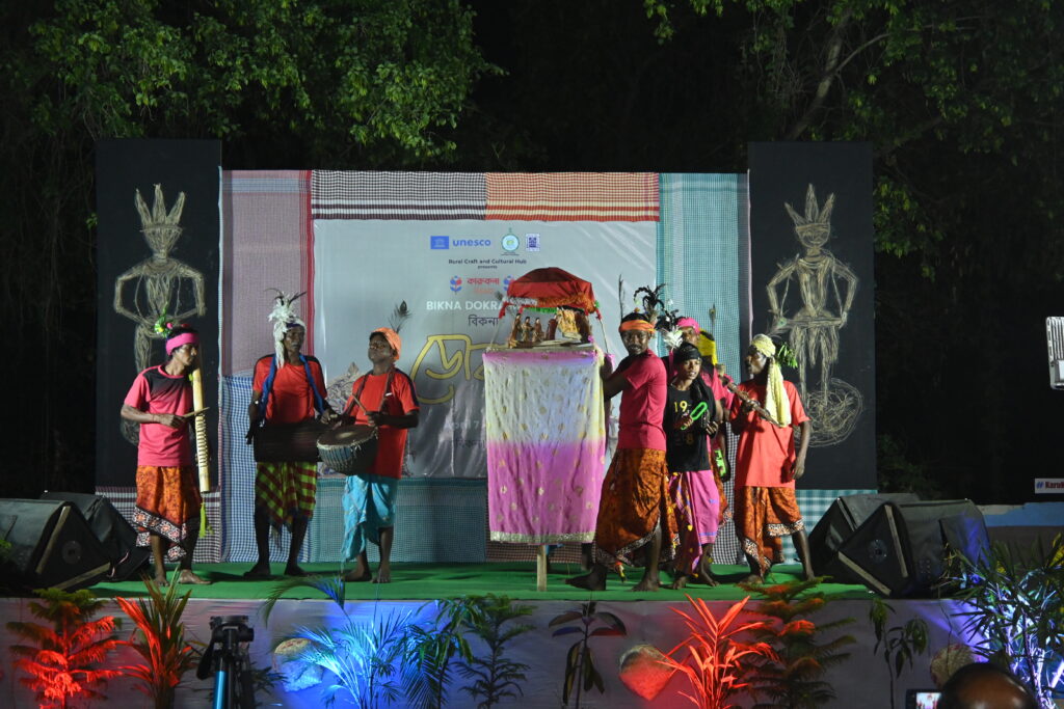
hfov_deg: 27.0
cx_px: 532
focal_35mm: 75
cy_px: 354
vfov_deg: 18.2
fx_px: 2217
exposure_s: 1/125
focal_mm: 50
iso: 2500
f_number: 7.1
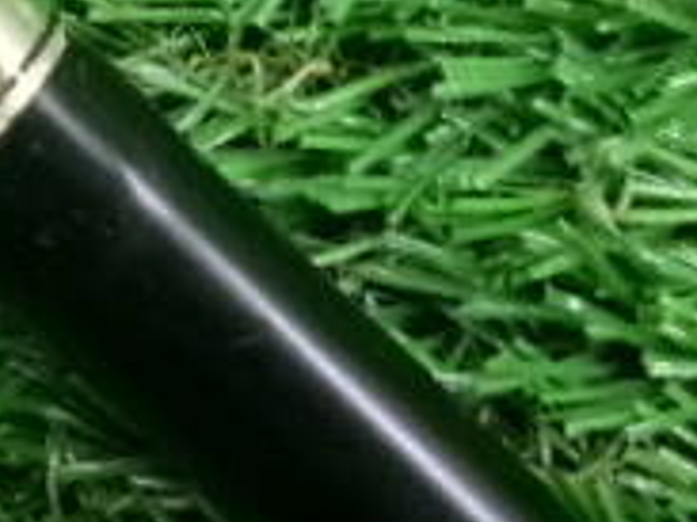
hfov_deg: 18.8
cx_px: -168
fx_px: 1972
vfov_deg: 14.9
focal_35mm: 98
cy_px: 27
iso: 800
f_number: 3.9
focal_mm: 5.1
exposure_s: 1/34
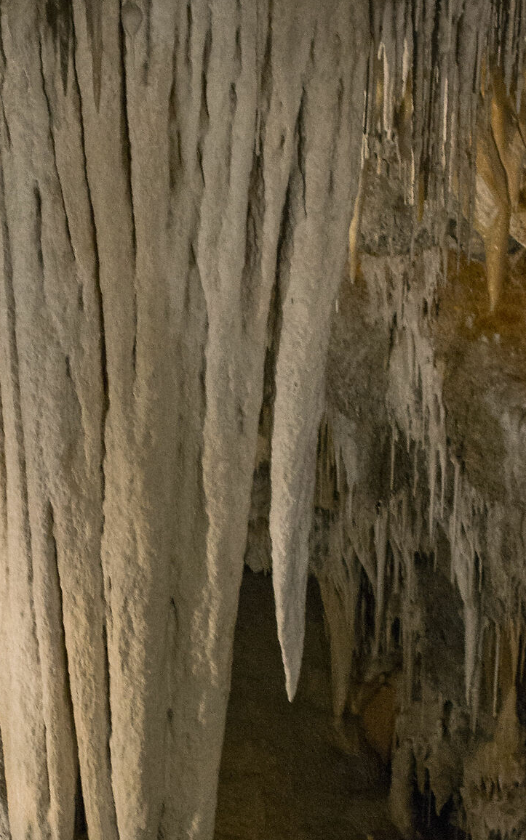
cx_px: 100
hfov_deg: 11.7
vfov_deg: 18.5
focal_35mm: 111
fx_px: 2546
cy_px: 717
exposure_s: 1/25
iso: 3200
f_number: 5
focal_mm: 35
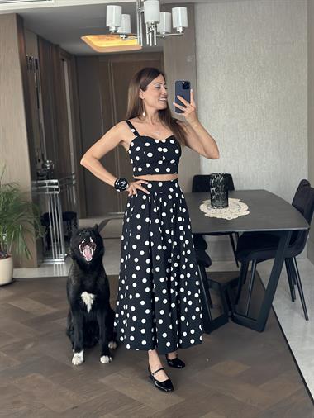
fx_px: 580
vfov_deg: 39.6
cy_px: 209
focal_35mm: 48
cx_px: 157
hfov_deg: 30.3
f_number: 1.78
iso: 400
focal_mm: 6.86
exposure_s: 1/60
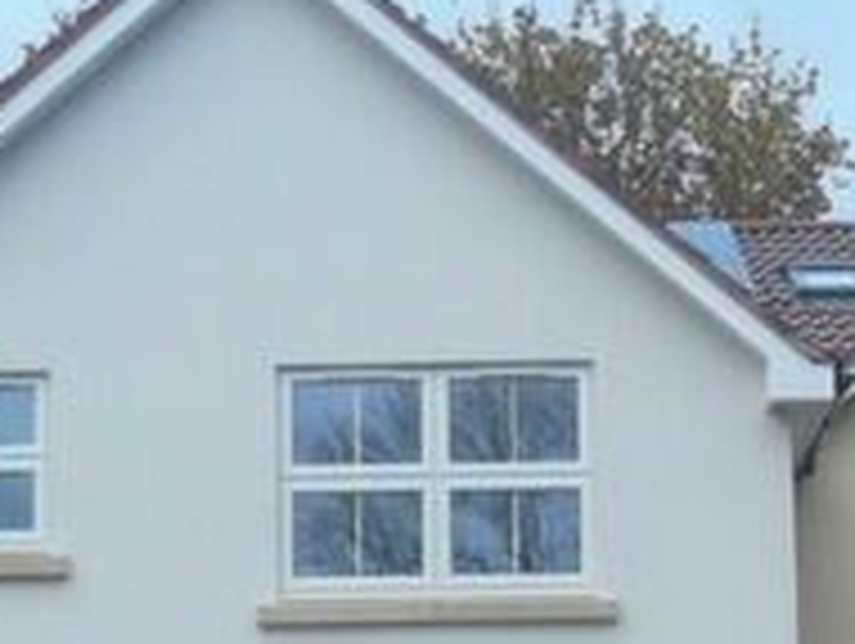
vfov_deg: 13.9
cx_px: 536
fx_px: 2547
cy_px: 799
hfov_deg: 19.0
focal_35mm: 103
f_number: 2.8
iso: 100
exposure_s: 1/640
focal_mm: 4.6
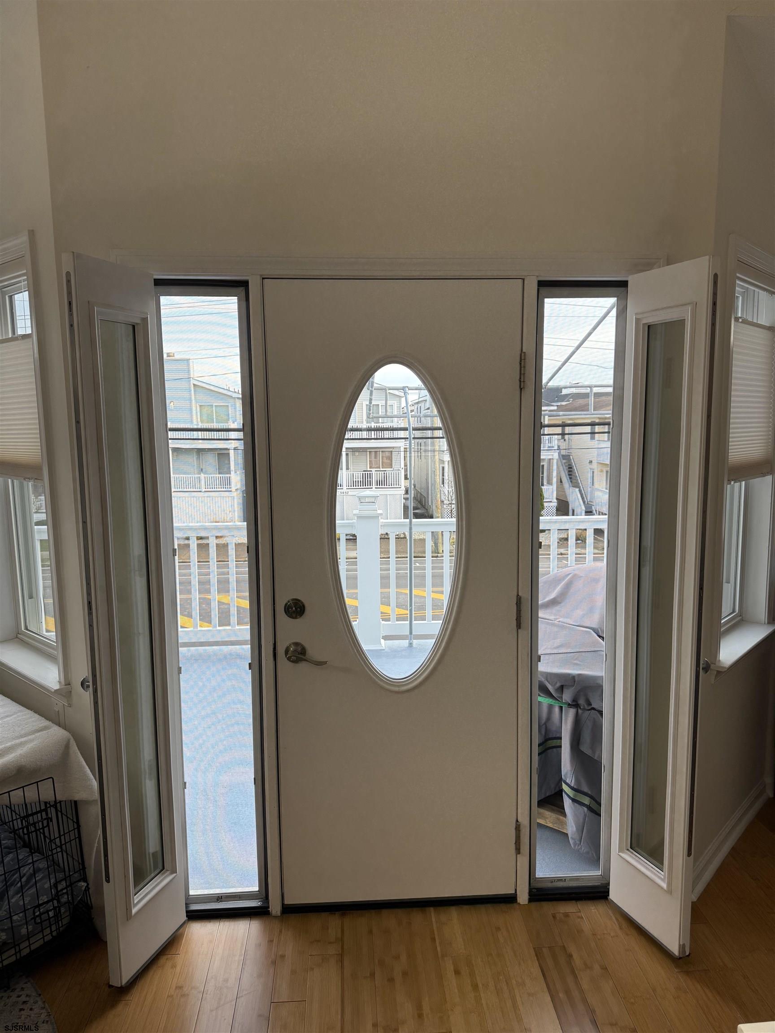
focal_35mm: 24
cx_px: 388
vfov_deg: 71.6
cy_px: 516
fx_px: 716
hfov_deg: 56.8
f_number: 1.78
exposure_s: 1/264
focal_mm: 6.76
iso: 100
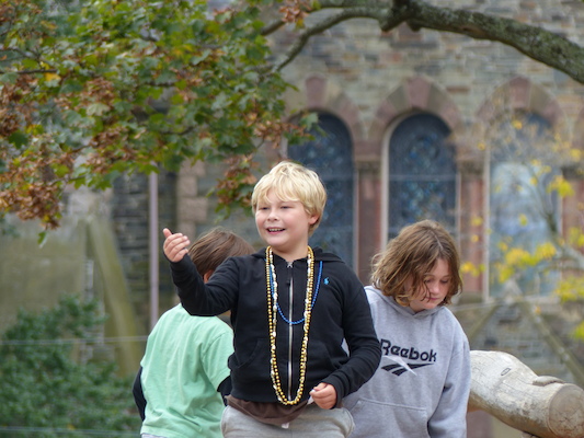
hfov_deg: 3.3
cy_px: 219
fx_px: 10125
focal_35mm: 600
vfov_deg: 2.5
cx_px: 292
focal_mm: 108
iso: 100
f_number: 4
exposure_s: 1/160
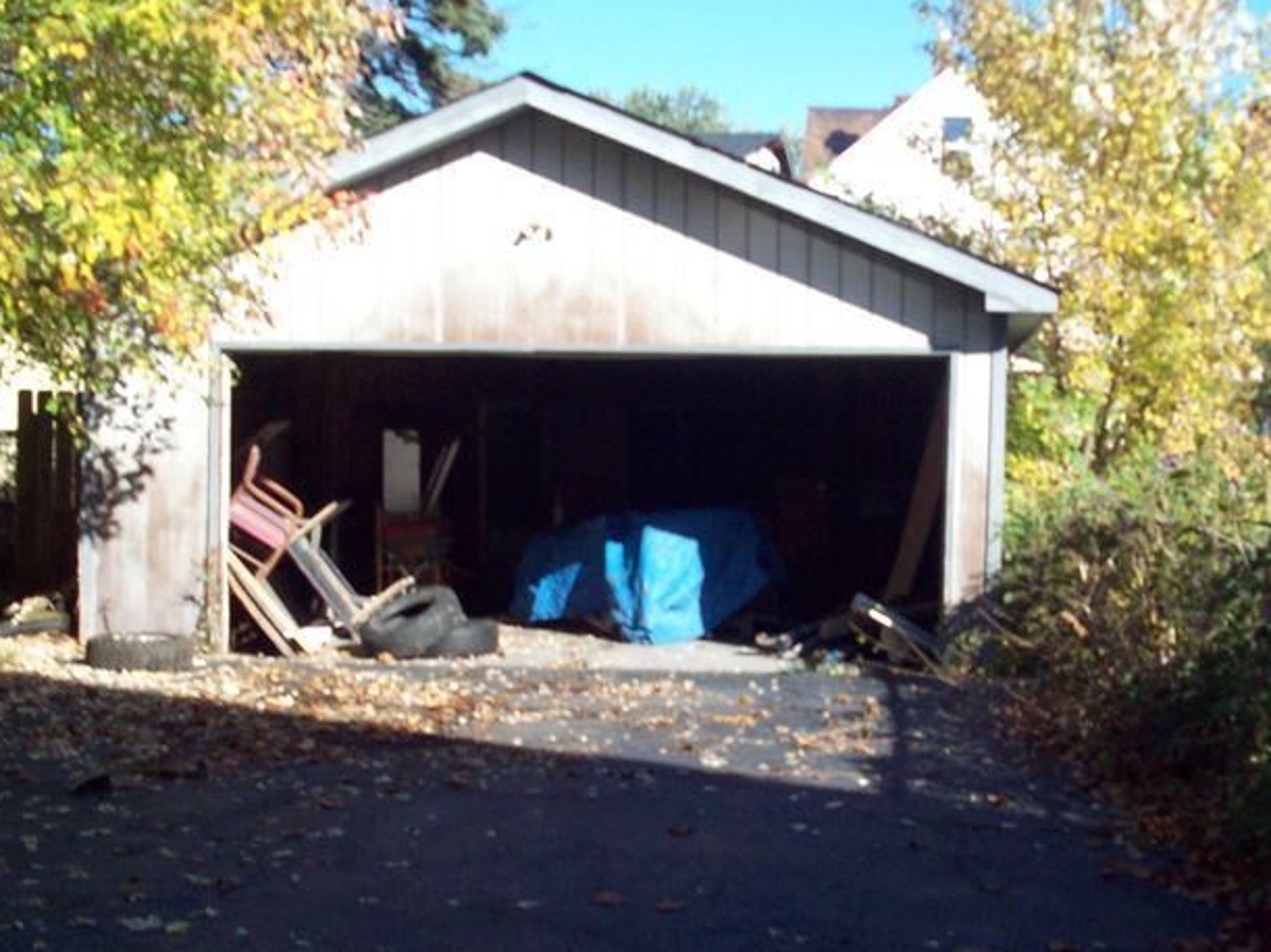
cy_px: 528
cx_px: 722
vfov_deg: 23.6
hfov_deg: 31.2
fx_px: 2276
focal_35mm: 62
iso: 80
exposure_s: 1/222
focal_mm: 6.2
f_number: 5.6
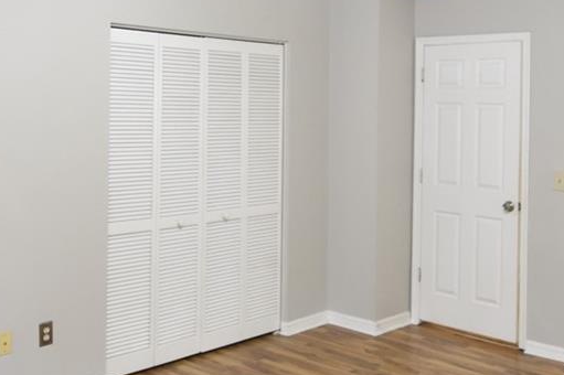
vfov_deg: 28.3
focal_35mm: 47
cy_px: 103
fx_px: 736
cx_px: 254
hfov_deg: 41.9
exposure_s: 1/20
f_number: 3.5
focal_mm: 10
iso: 800
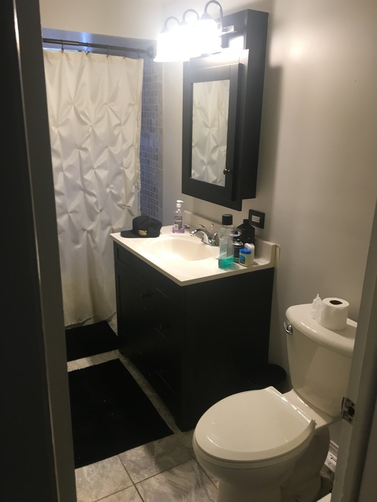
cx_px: 188
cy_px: 251
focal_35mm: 29
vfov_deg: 61.7
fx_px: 421
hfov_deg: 48.2
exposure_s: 1/30
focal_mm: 4.15
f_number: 2.2
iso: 64
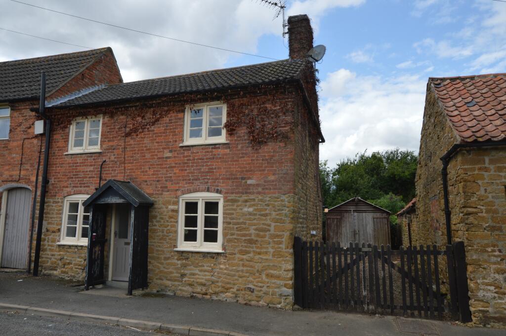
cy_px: 168
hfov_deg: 77.4
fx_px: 316
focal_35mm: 22
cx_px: 253
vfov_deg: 56.1
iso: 100
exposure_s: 1/250
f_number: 8
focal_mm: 15
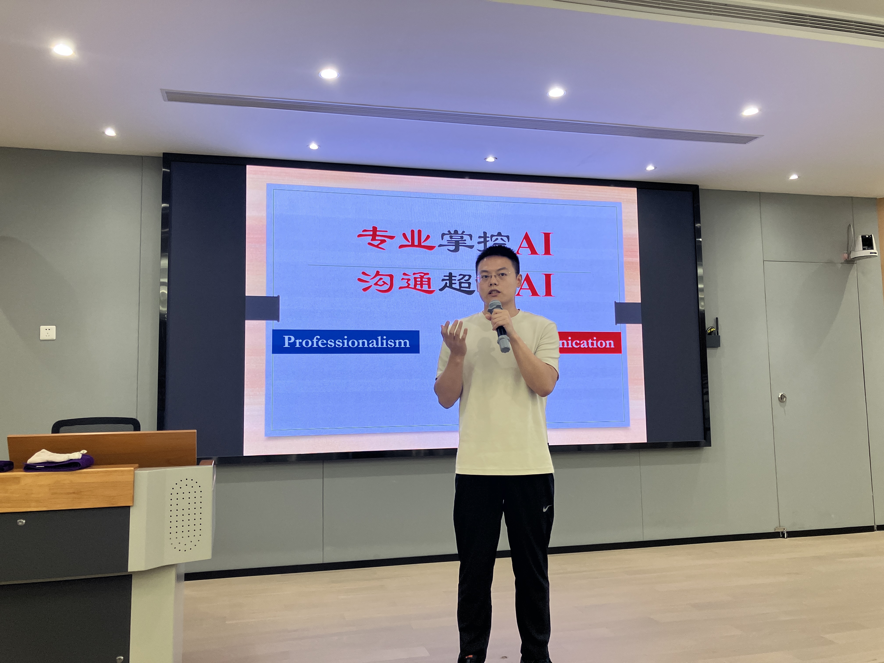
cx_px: 442
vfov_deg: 49.7
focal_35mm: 28
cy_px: 332
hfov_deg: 63.4
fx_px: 715
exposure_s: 1/100
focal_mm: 3.99
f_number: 1.8
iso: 80
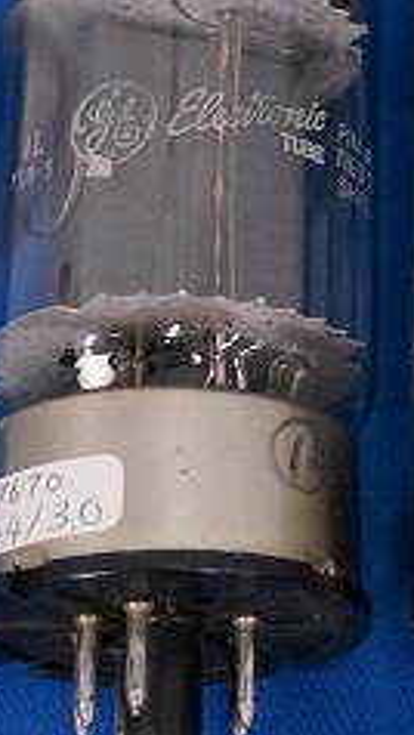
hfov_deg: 7.9
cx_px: 788
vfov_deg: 14.6
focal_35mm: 147
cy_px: 212
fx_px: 2867
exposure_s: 1/160
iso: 3200
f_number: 8
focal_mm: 36
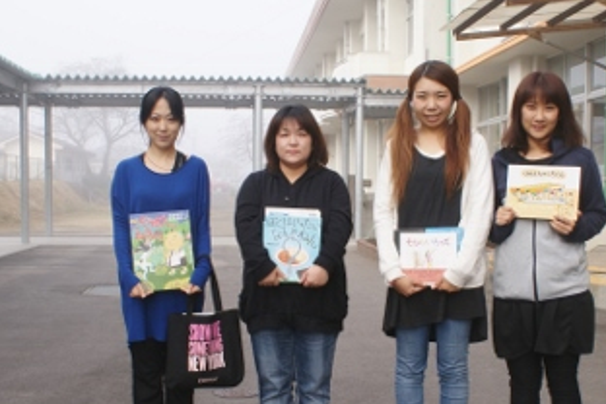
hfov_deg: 38.2
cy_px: 255
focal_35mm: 52
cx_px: 328
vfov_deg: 25.9
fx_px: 875
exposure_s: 1/80
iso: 100
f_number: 8
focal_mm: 24
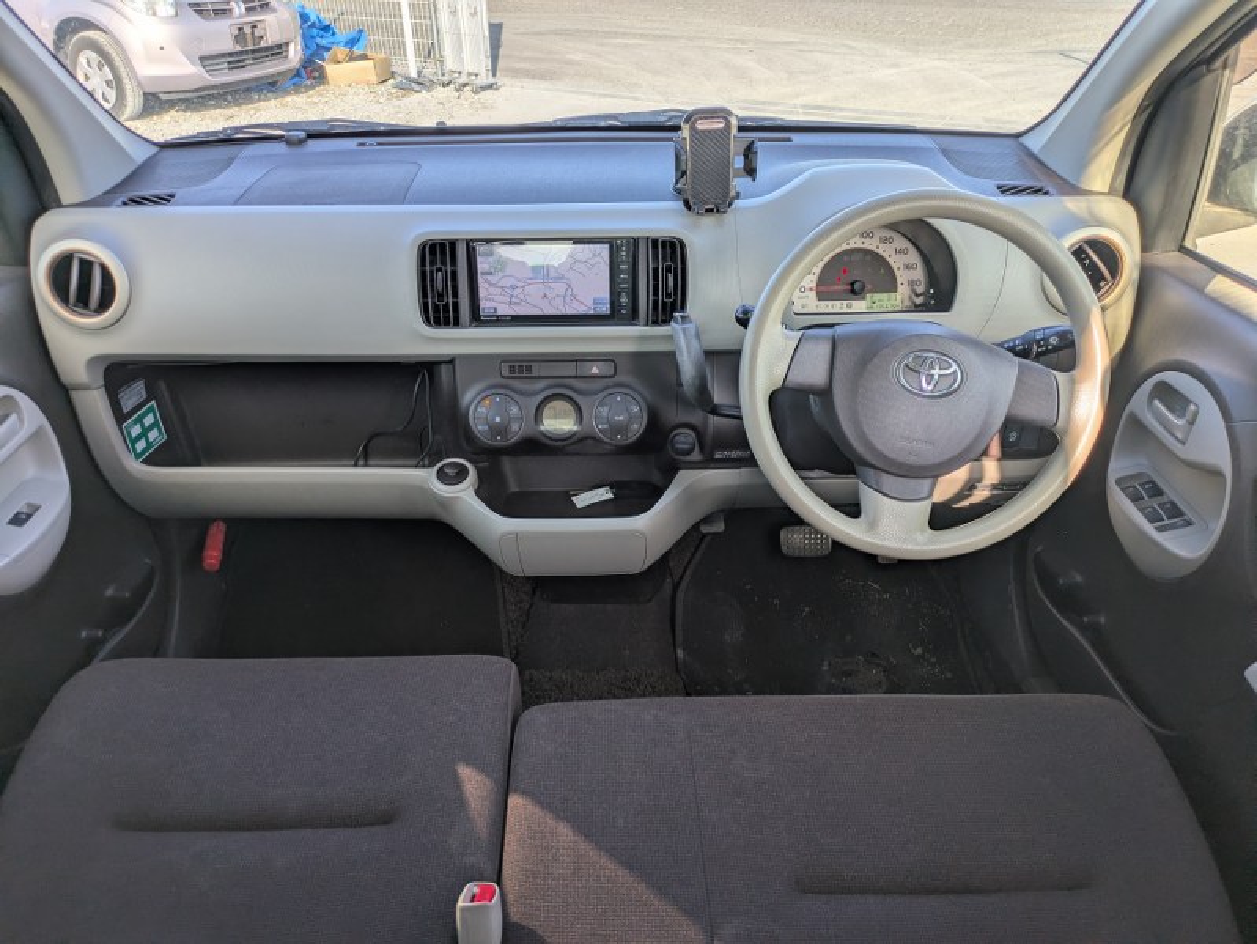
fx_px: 908
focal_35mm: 25
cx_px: 628
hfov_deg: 69.4
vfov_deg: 54.9
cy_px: 472
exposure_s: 1/515
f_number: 1.89
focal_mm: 5.43
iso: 34
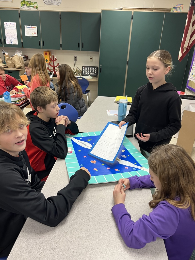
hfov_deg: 53.1
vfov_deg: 67.3
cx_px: 98
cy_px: 130
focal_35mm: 26
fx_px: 195
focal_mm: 5.7
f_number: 1.5
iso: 125
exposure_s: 1/60
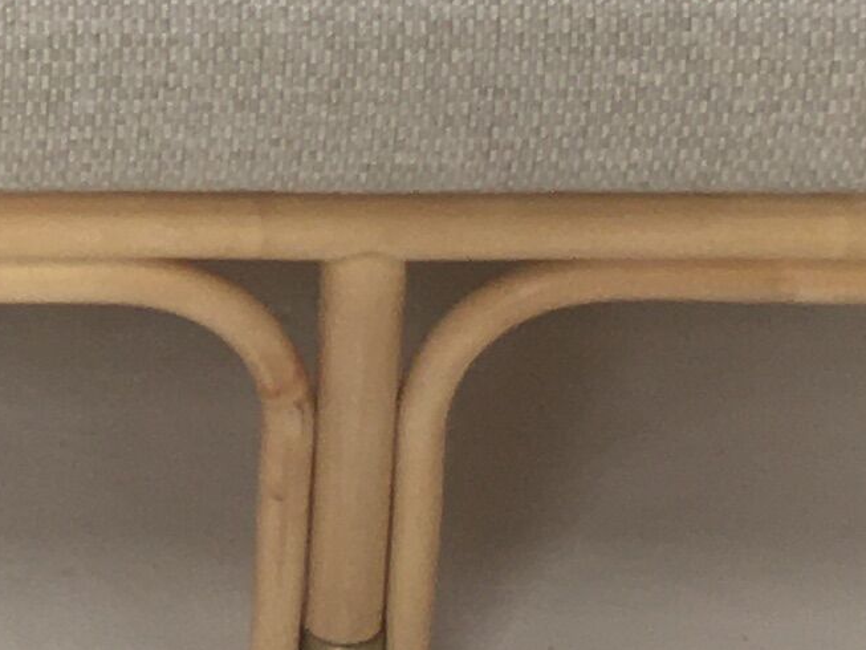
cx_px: -333
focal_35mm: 179
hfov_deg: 10.7
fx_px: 4479
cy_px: -174
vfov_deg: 8.2
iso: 32
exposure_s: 1/50
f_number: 2.2
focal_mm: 4.15
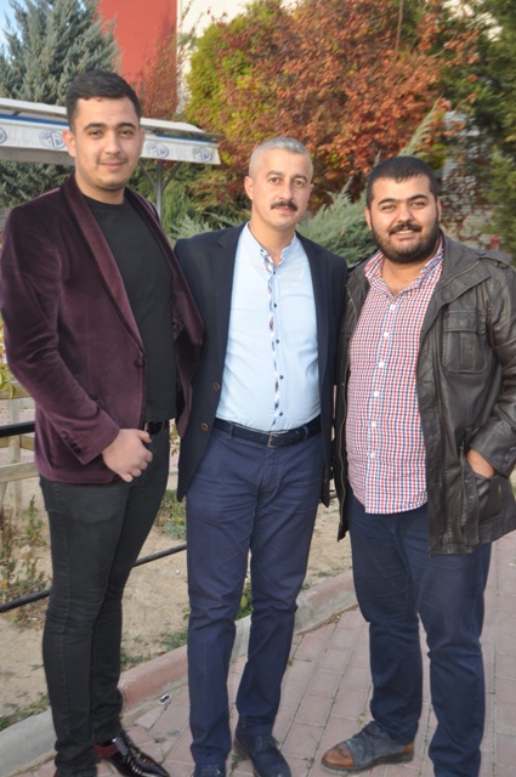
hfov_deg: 28.9
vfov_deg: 42.4
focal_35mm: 46
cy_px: 388
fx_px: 1002
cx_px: 258
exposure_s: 1/200
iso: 250
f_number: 4
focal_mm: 31
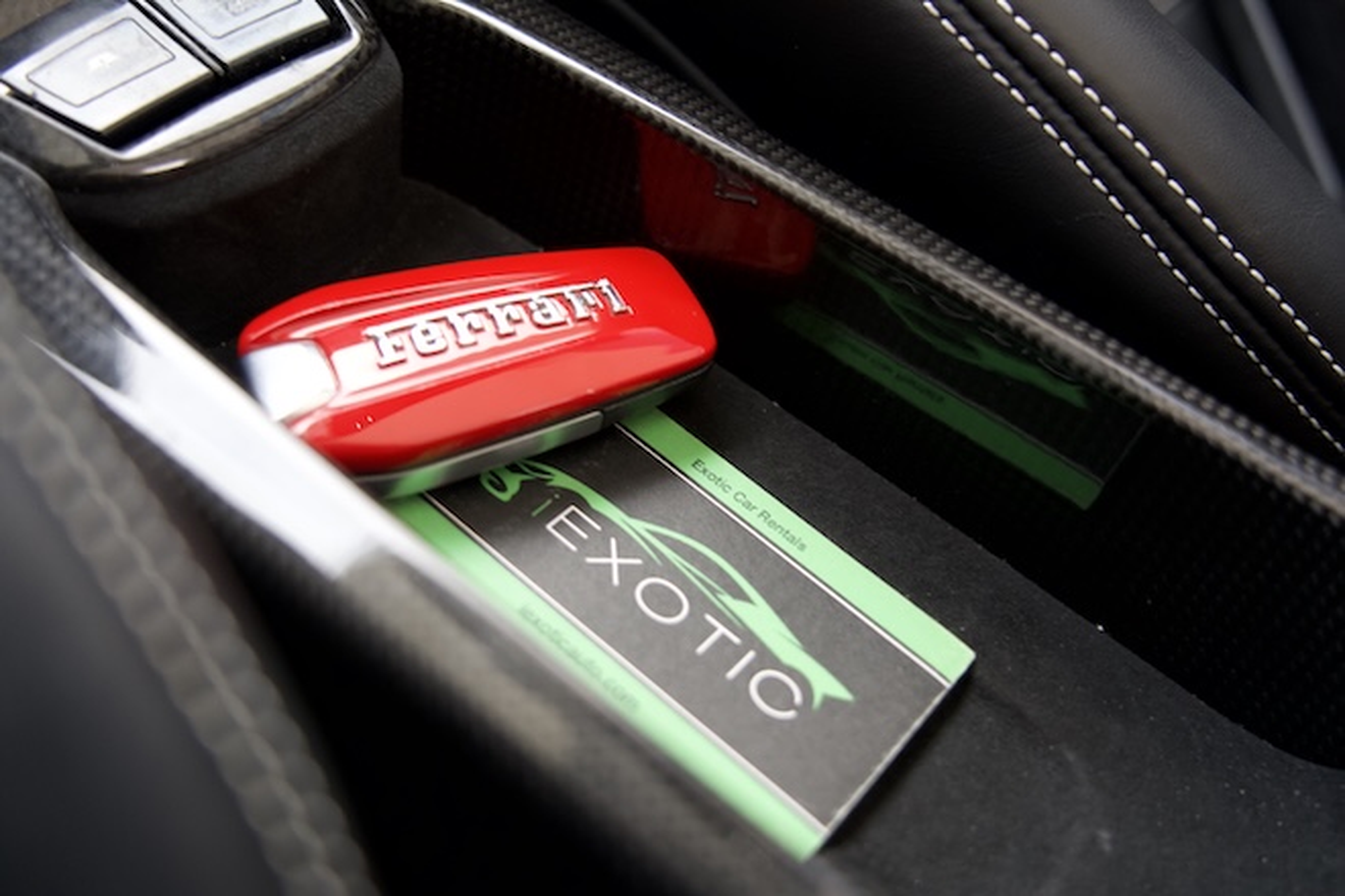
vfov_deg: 35.1
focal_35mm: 38
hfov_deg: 50.7
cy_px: 448
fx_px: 1420
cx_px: 672
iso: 2000
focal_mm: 38
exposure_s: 1/160
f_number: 4
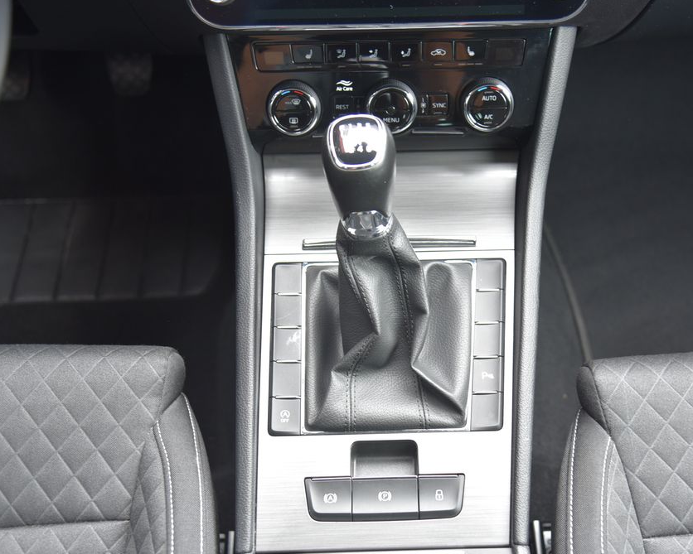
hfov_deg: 40.2
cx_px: 395
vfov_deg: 32.8
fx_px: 944
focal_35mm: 46
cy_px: 282
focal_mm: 40
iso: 500
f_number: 4
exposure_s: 1/60
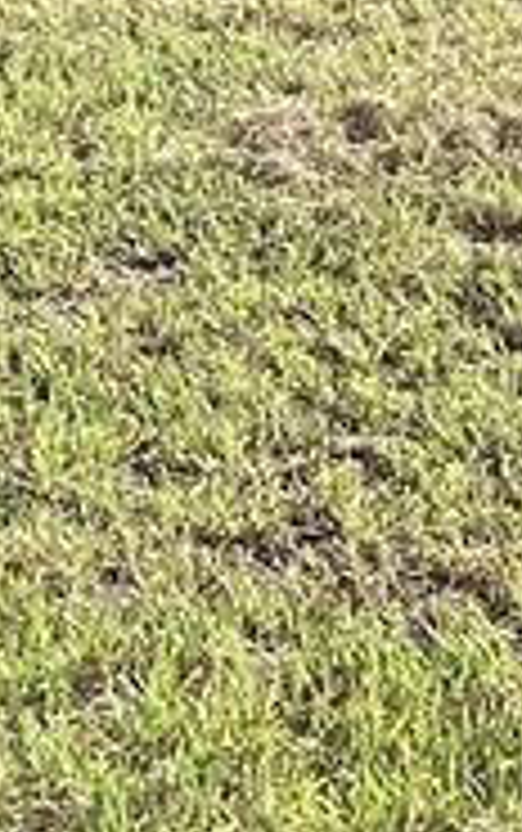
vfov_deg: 10.9
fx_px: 4133
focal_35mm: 182
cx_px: 90
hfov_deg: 7.2
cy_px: -562
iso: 25
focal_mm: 3.3
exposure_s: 1/747
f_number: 2.4
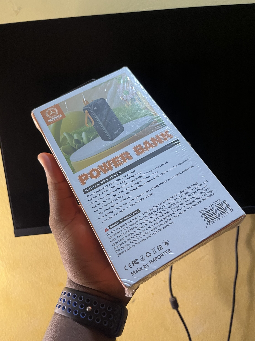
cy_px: 168
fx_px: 265
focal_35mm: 27
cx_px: 124
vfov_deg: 65.3
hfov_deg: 51.4
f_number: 1.6
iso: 320
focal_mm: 5.1
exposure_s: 1/50
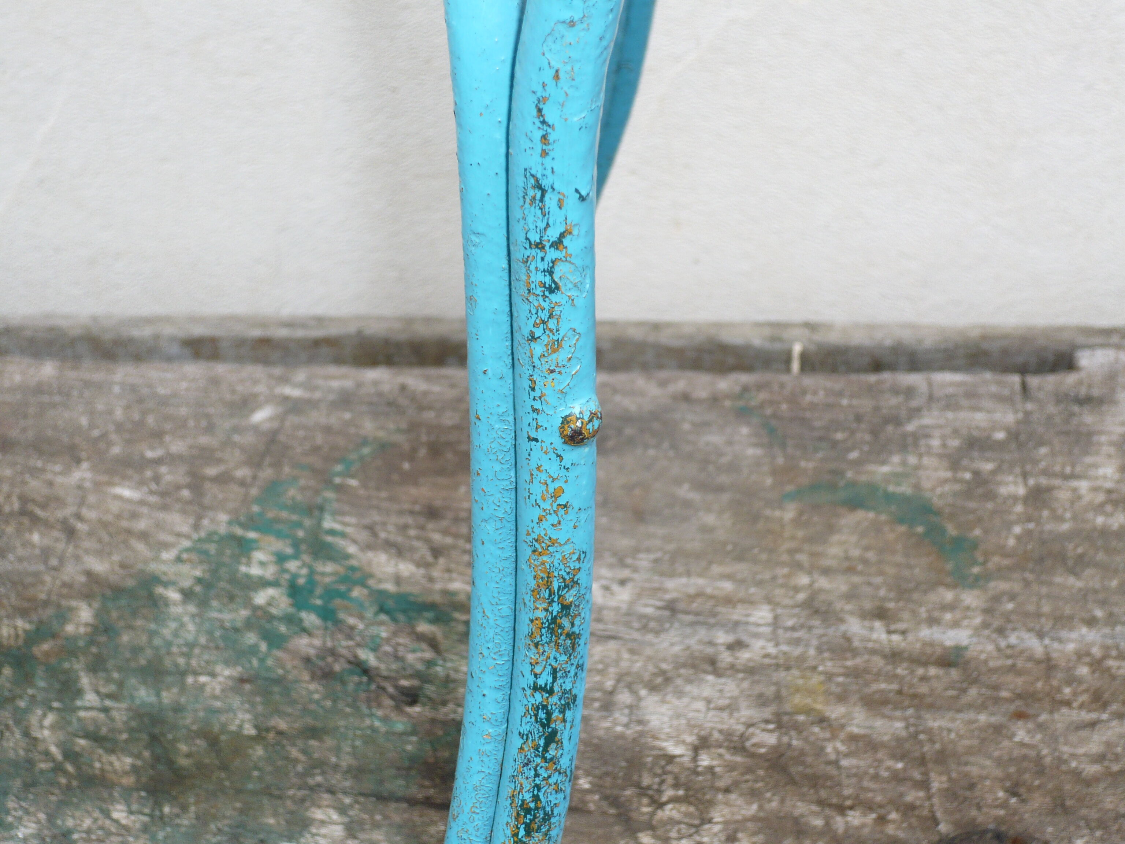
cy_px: 422
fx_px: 2177
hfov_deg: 29.0
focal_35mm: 67
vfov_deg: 21.9
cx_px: 562
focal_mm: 11.1
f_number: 4.5
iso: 100
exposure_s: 1/100
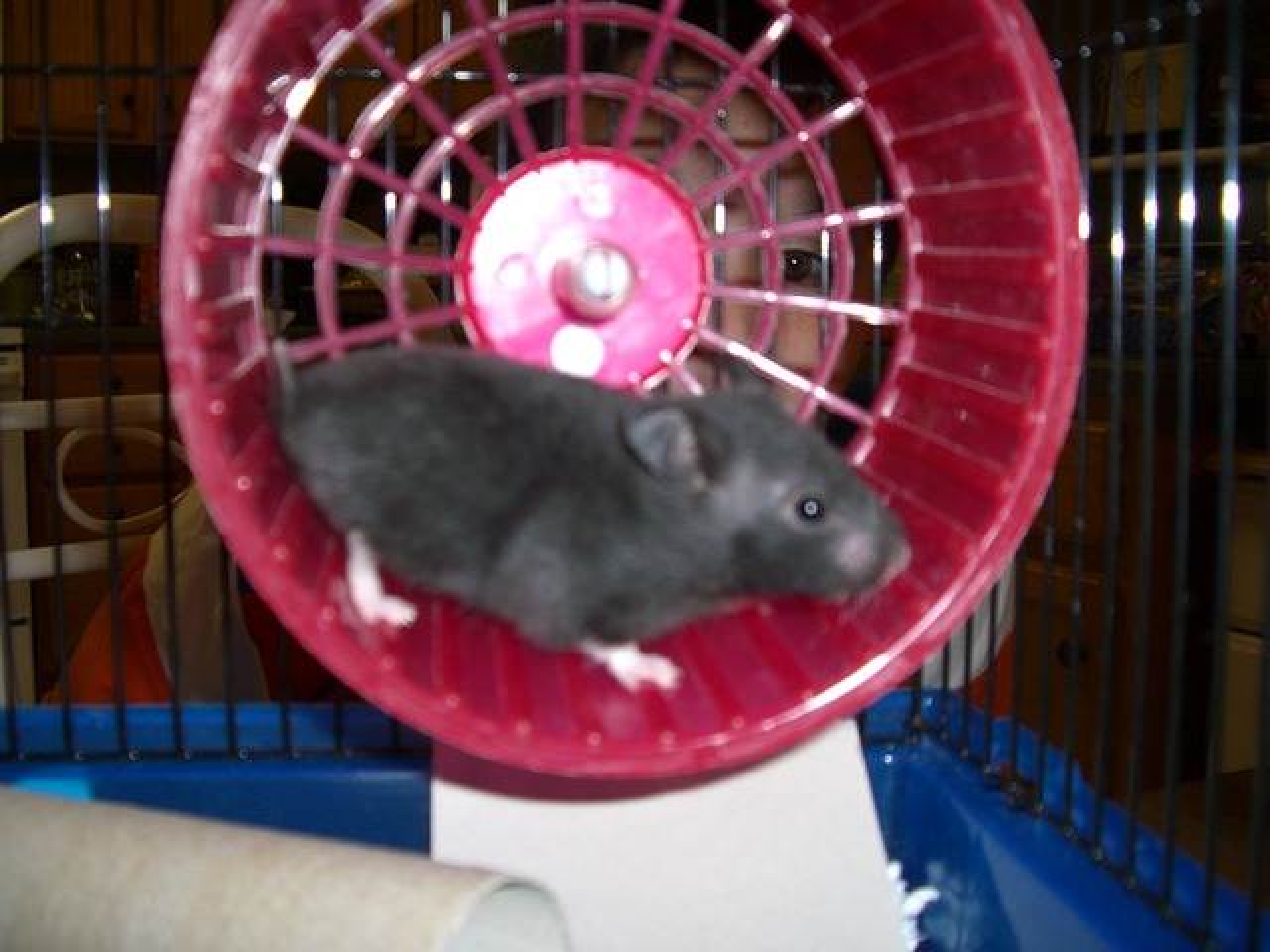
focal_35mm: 38
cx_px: 635
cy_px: 476
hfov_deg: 49.0
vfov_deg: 37.7
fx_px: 1394
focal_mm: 7.9
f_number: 2.8
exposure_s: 1/60
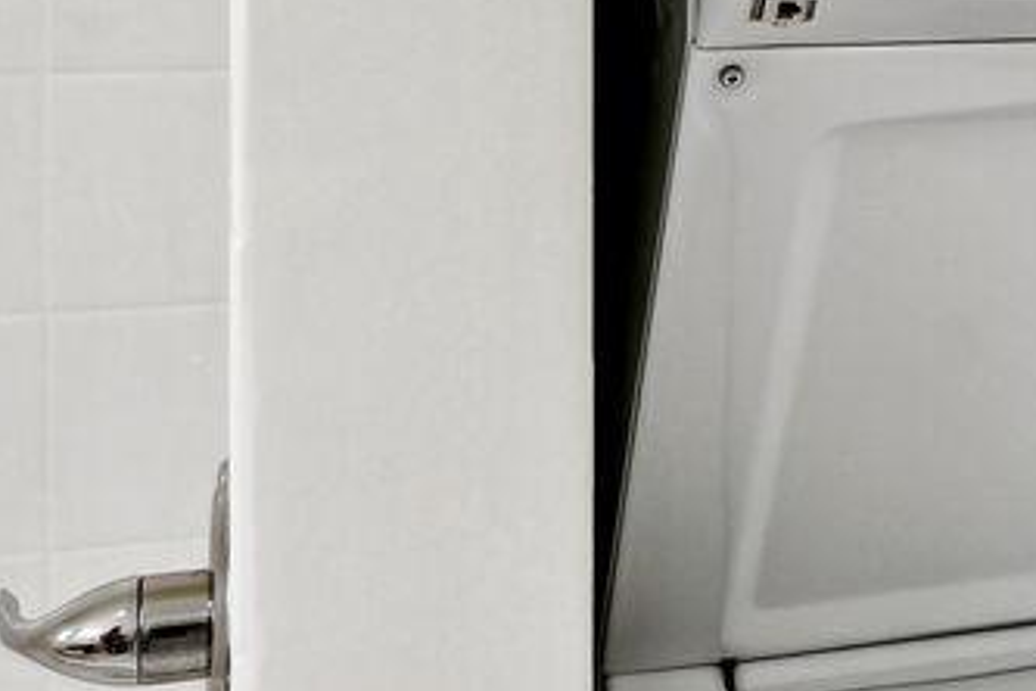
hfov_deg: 21.7
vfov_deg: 16.0
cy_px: -72
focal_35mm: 83
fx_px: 2388
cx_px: 1406
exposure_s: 1/15
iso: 200
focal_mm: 16
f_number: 8
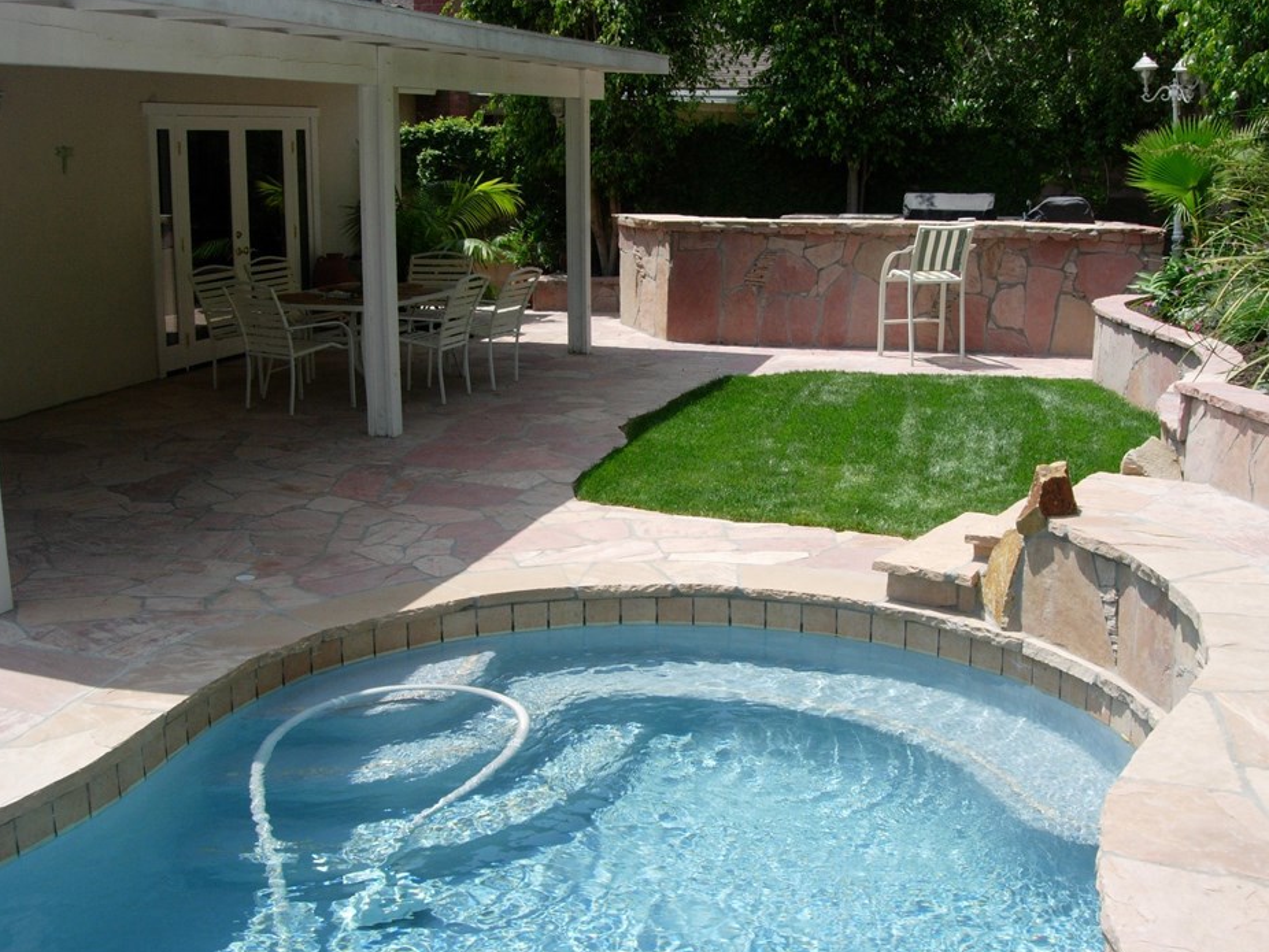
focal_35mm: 42
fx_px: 1540
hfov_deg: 44.8
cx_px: 677
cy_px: 478
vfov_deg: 34.4
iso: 64
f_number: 4.8
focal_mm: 7.8
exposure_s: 1/609
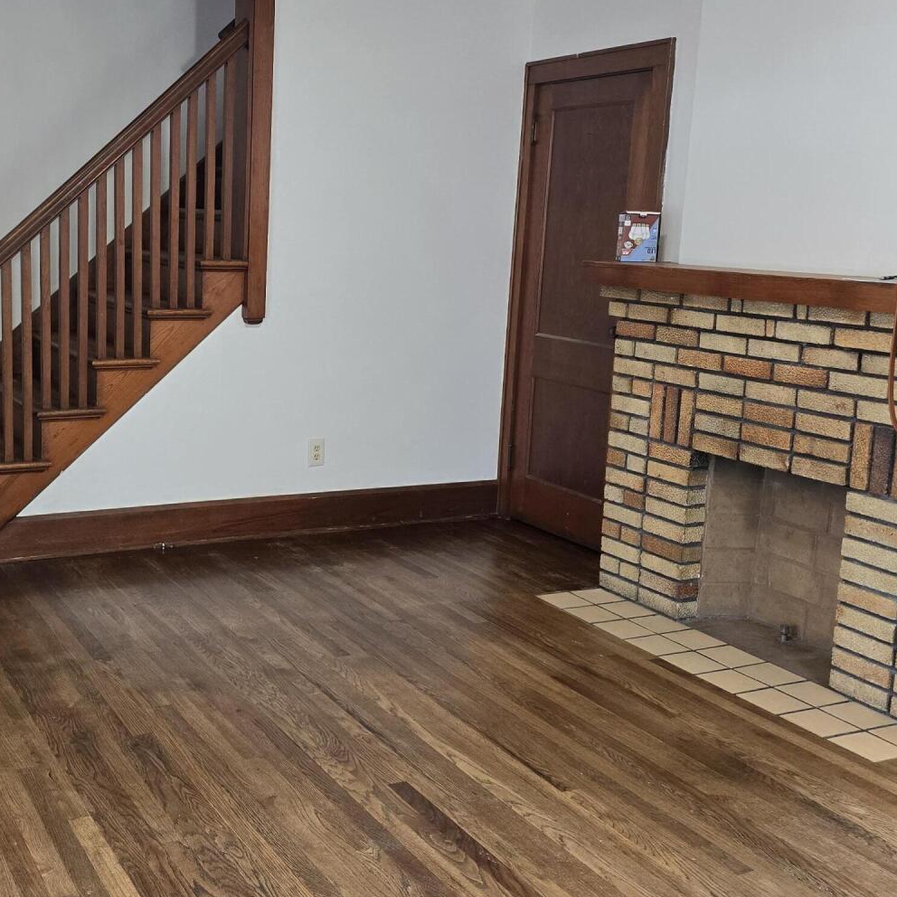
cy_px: 406
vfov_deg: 40.9
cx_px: 264
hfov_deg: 40.2
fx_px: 1202
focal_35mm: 41
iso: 400
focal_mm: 6.3
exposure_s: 1/120
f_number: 1.7
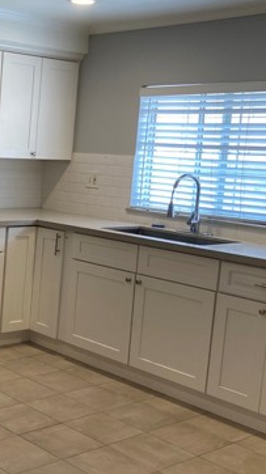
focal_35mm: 54
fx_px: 679
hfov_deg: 20.9
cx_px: -38
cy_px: 236
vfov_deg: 38.5
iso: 64
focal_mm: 3.99
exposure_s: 1/60
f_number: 1.8
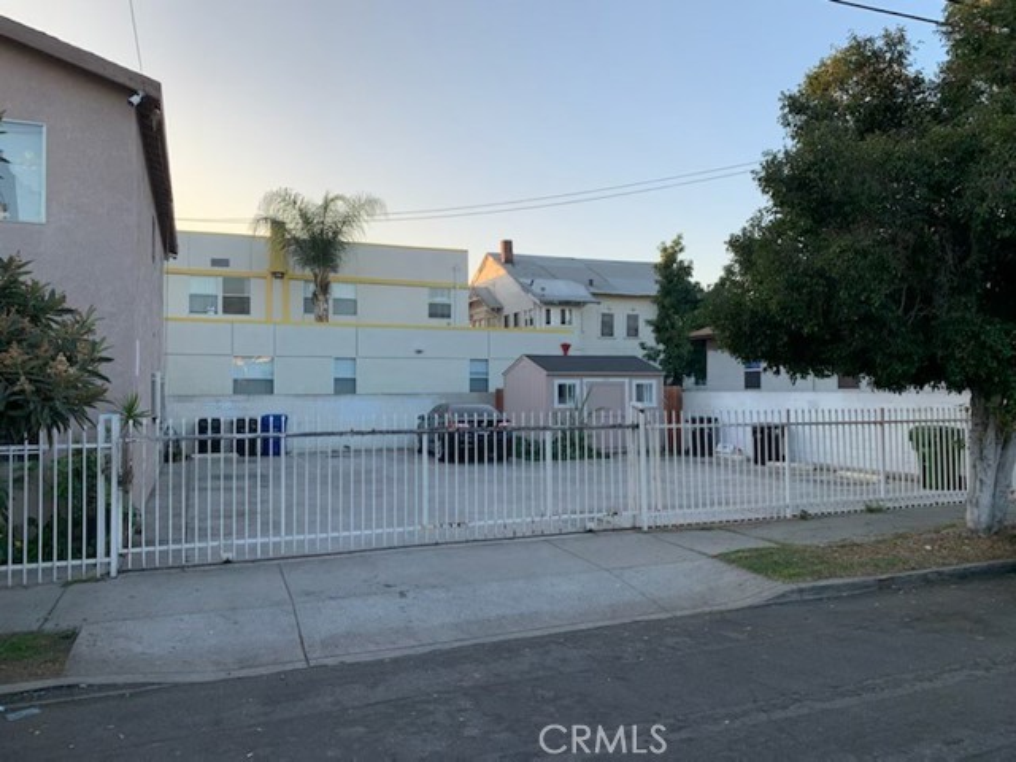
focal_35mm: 26
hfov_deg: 67.3
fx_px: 763
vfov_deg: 53.1
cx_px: 508
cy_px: 381
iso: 25
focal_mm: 4.25
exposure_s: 1/558
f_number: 1.8
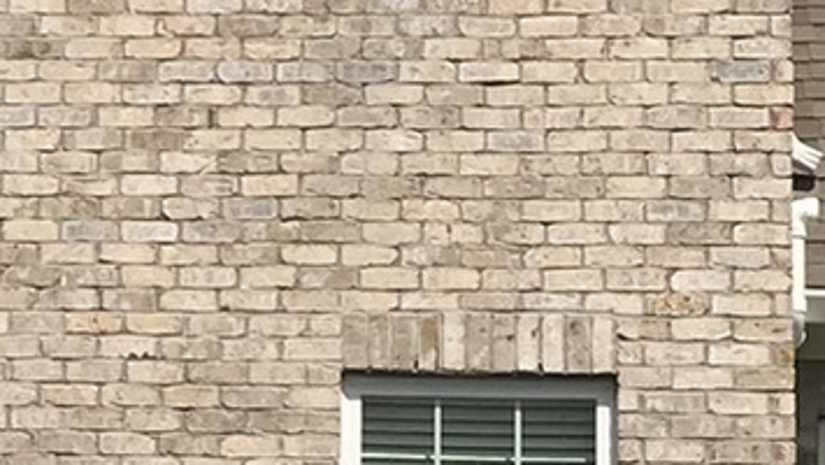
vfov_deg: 6.9
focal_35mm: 176
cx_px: 86
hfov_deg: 12.1
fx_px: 3852
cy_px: 186
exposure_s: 1/4167
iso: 20
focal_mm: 3.99
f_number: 1.8
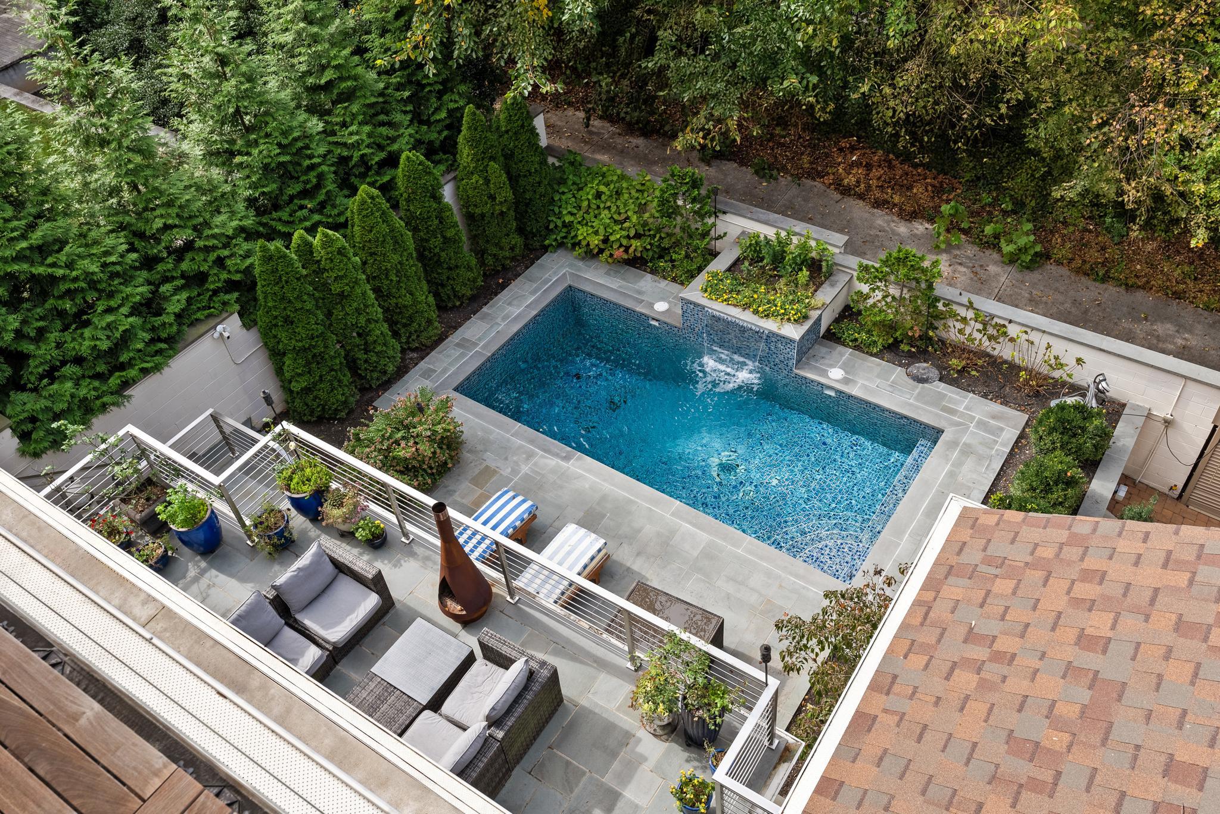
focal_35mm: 28
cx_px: 610
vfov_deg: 46.4
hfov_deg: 65.5
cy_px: 407
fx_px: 949
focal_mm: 28
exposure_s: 1/125
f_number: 8
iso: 160
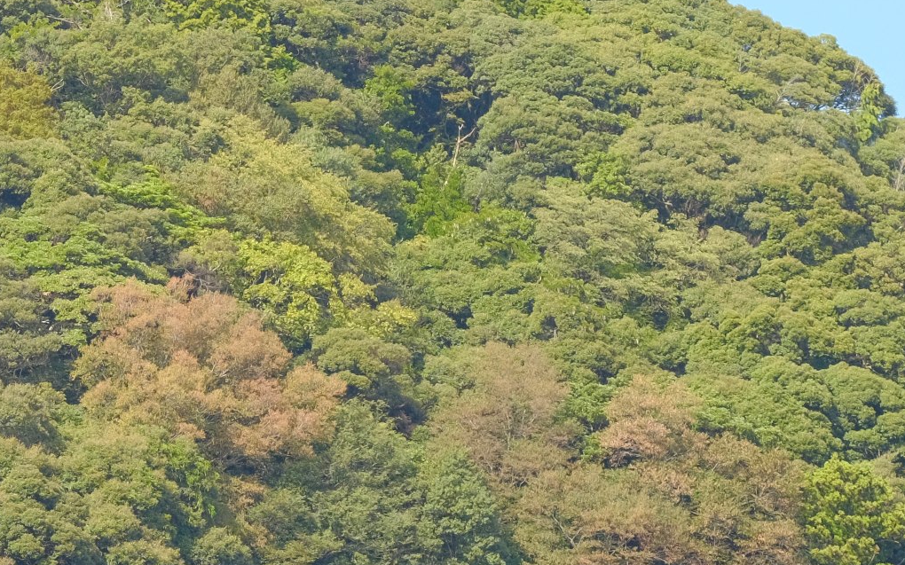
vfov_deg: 3.1
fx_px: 10381
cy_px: 558
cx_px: -140
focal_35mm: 421
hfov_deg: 5.0
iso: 800
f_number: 5
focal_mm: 90
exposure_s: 1/1100
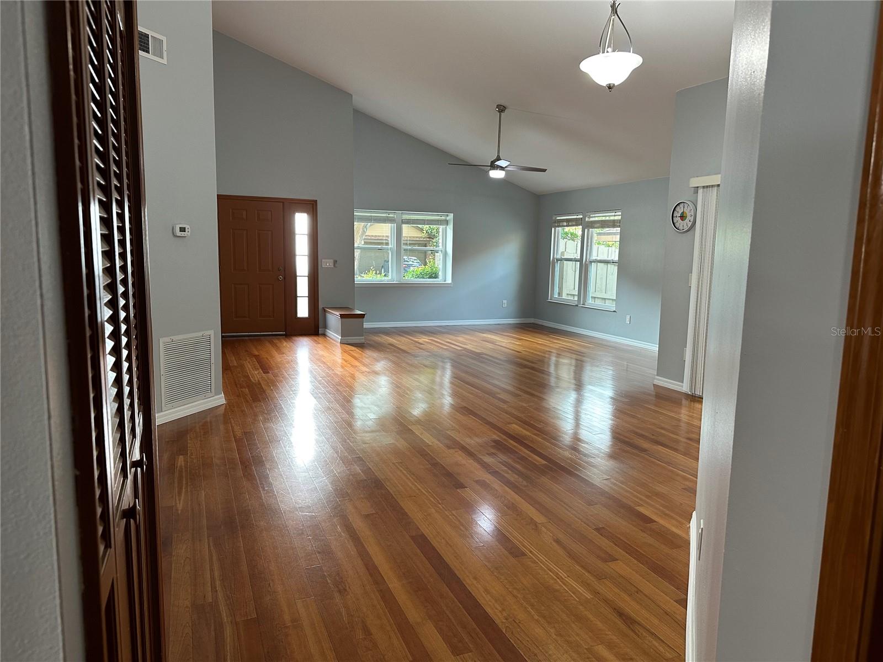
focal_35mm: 24
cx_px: 442
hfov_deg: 71.6
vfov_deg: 56.8
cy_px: 331
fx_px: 612
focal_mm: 6.86
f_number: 1.78
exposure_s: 1/120
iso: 200
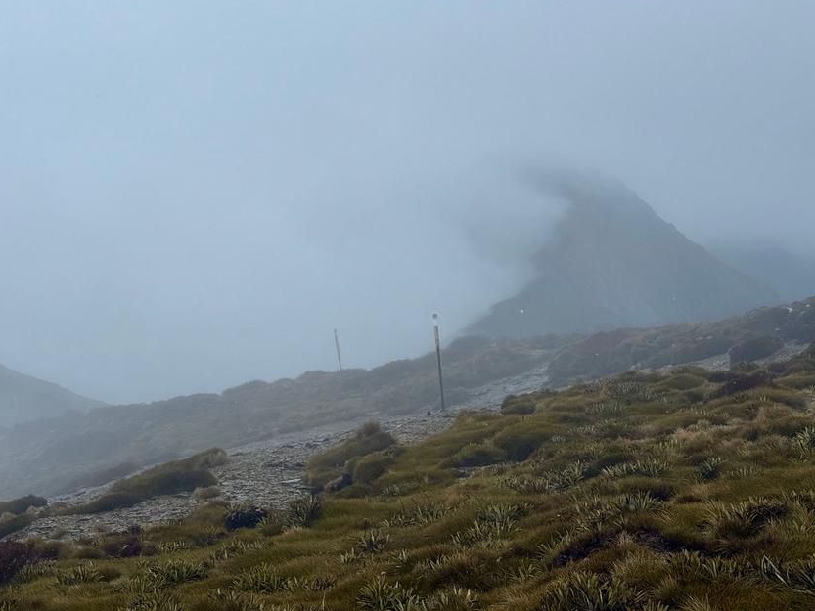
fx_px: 1389
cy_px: 276
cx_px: 318
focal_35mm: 59
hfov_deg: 32.6
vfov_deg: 24.8
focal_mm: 6.76
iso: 64
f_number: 1.78
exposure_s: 1/3096
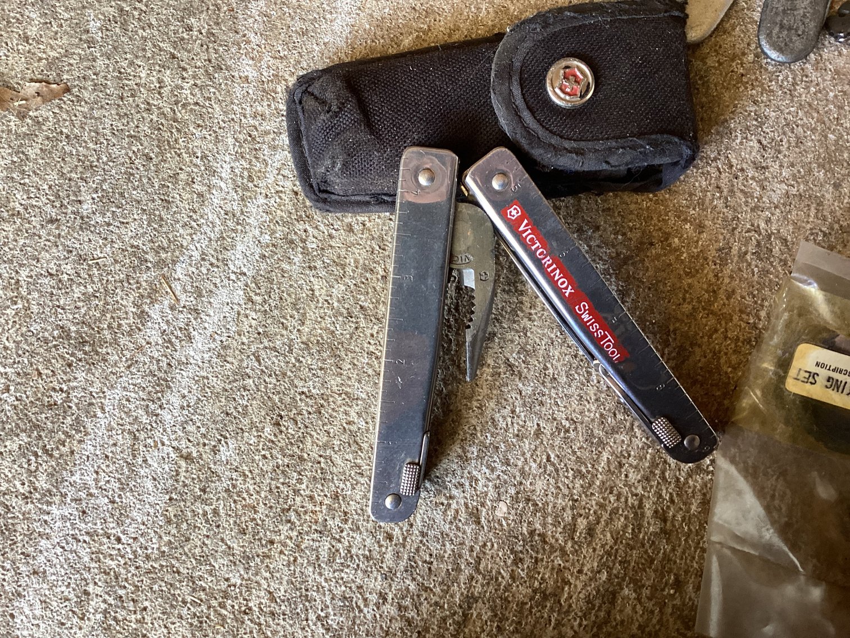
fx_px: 761
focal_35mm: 31
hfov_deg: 58.3
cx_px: 425
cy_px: 319
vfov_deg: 45.4
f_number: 2.4
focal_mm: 3.3
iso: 100
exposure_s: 1/50
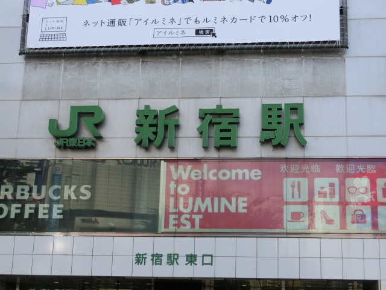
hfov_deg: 27.8
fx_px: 781
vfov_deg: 21.0
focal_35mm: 70
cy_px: 145
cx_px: 193
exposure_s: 1/200
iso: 80
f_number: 5.2
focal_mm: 12.4
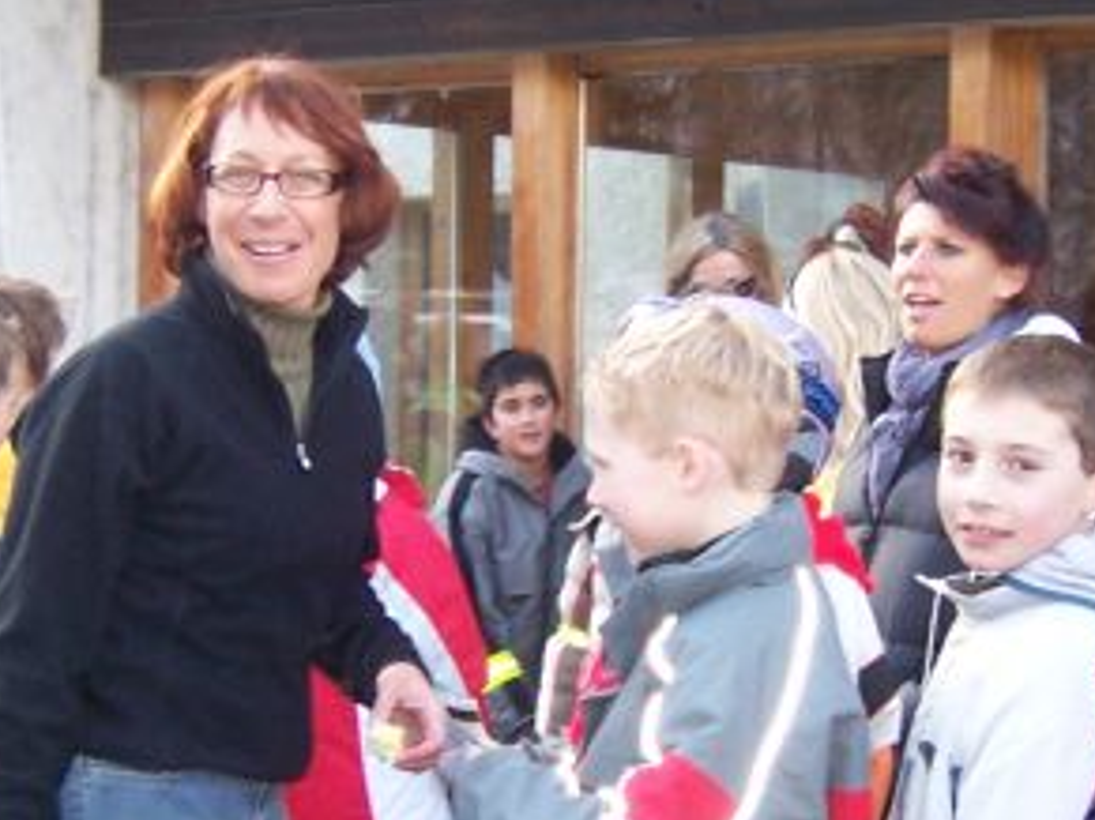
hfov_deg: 19.8
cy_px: 519
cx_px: 542
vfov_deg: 14.9
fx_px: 3130
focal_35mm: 99
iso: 125
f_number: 2.8
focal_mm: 6.2
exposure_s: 1/125
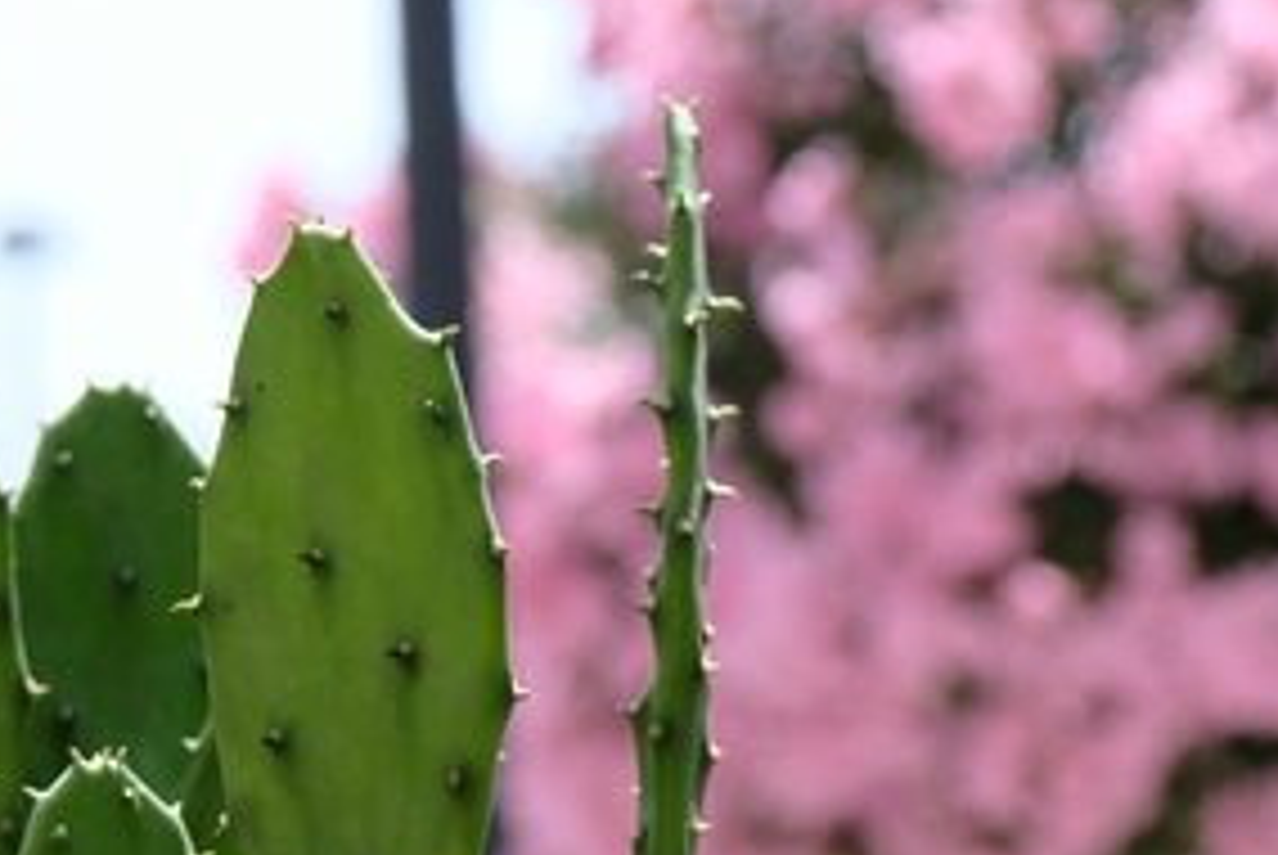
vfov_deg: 3.6
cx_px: 108
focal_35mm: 378
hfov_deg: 5.4
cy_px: 1510
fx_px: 13433
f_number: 5.6
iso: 320
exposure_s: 1/420
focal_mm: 70
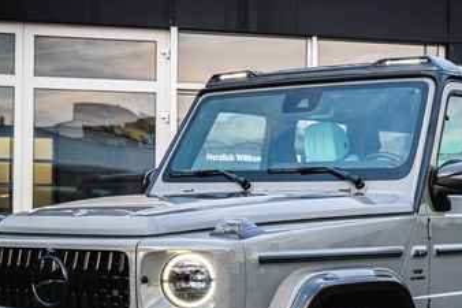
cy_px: 235
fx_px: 1077
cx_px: 293
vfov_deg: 16.2
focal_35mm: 84
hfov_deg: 24.1
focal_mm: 43
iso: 1000
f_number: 5
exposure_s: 1/125
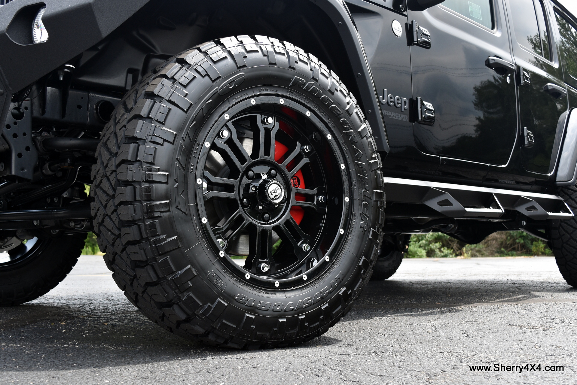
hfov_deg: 51.3
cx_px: 288
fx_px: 601
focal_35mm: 38
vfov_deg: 35.5
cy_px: 192
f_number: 5.6
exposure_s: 1/125
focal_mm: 25
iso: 250
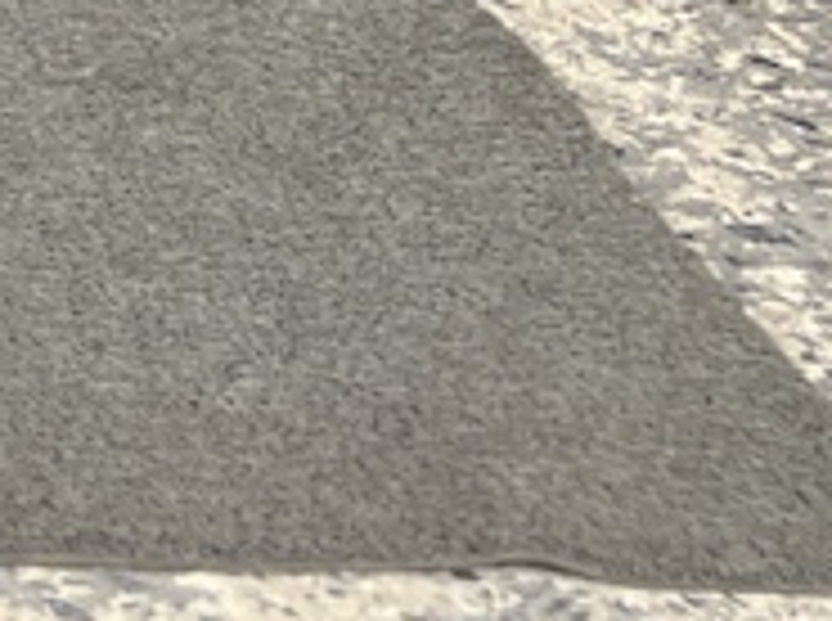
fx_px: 4054
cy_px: -1336
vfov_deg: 7.5
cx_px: -1421
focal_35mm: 169
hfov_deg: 9.7
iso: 40
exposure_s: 1/121
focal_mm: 5.7
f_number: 1.5
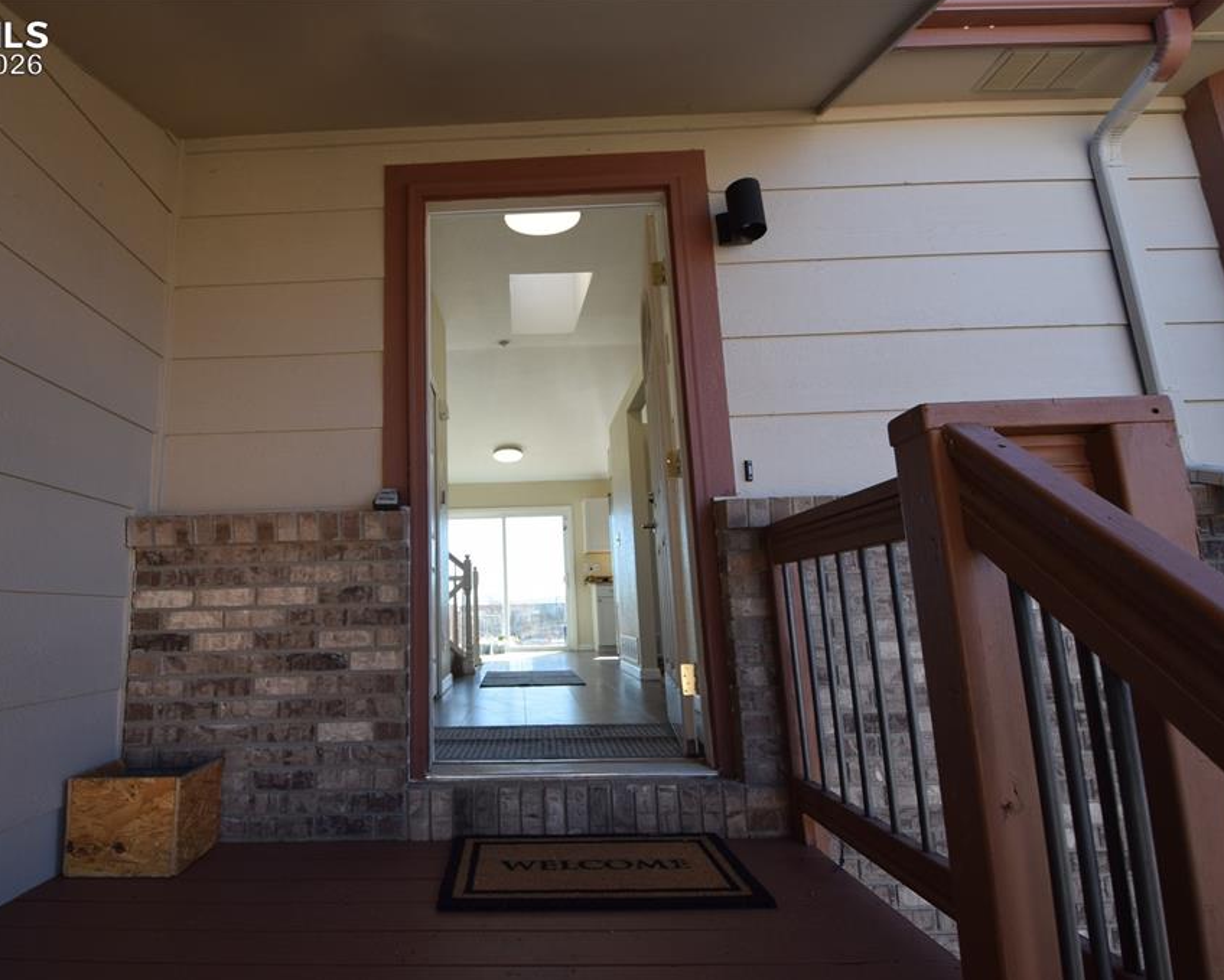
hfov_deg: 88.6
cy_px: 489
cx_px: 498
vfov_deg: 77.0
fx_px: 616
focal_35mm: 17
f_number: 6.3
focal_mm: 10
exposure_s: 1/160
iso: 400
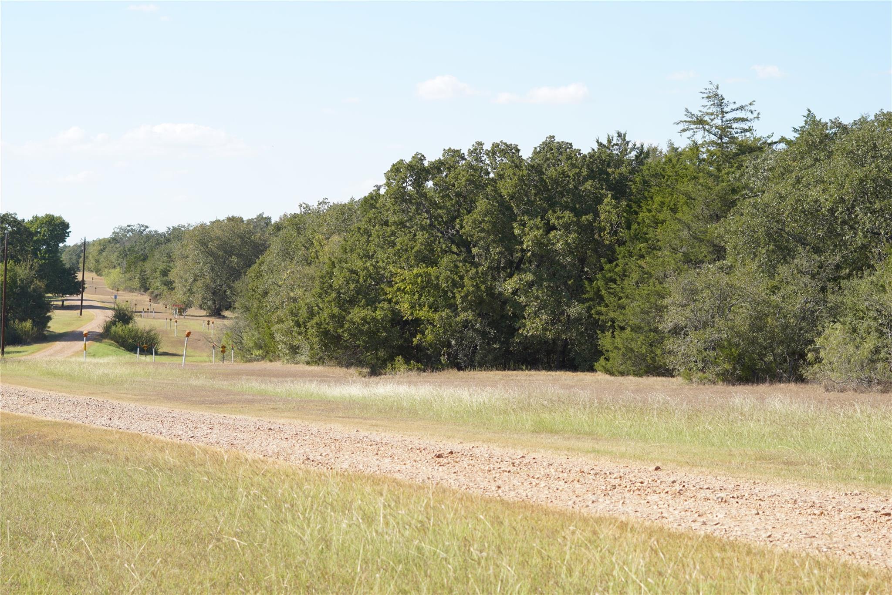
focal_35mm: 75
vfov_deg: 18.2
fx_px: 1859
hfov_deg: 27.0
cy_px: 298
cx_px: 446
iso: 100
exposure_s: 1/320
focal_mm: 50
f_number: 4.5
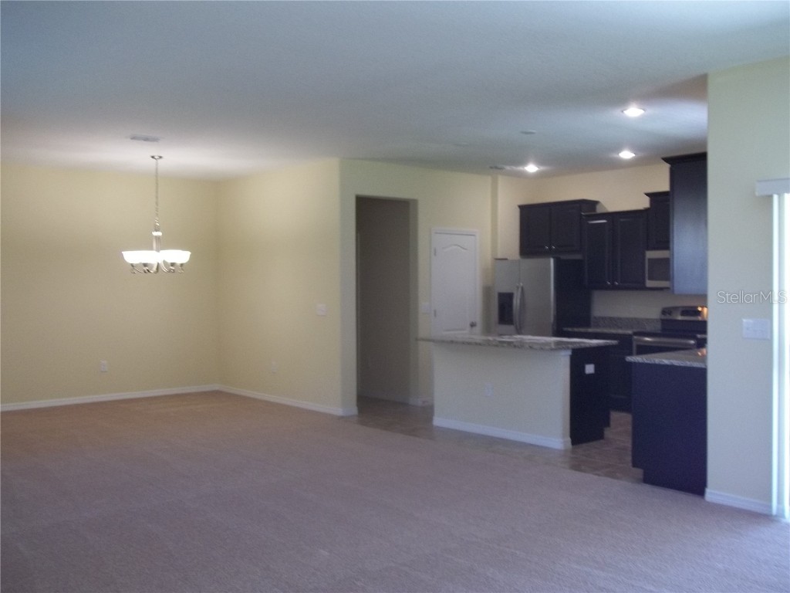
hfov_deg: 56.8
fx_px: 730
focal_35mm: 32
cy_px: 296
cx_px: 395
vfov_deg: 44.2
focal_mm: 5.7
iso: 117
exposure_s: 1/30
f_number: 2.9
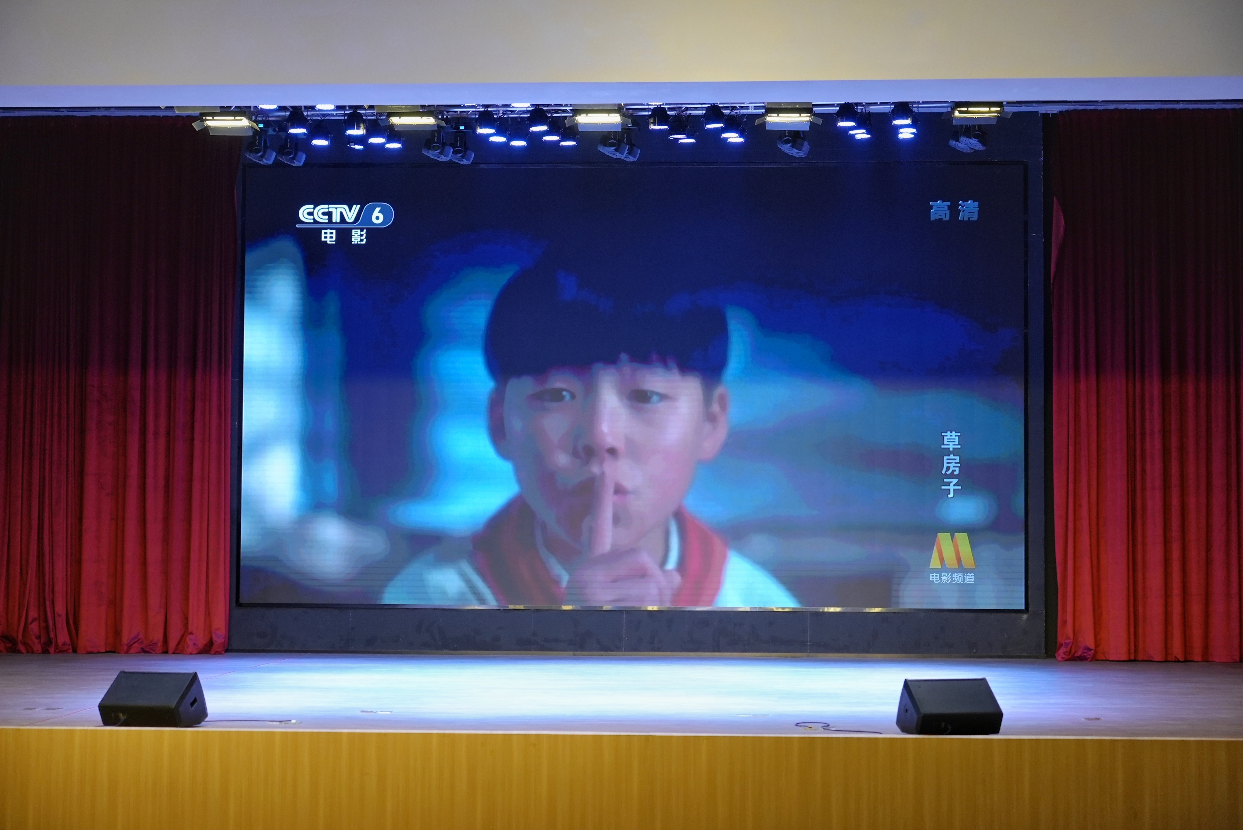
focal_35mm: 60
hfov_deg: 33.4
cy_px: 415
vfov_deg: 22.7
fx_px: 2073
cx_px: 622
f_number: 4
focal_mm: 60
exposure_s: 1/160
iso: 2500
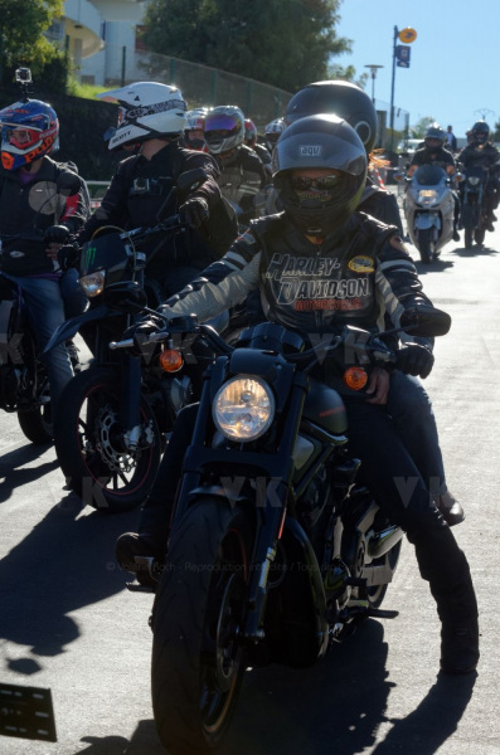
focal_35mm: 105
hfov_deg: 13.0
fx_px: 2199
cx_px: 250
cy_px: 378
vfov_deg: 19.5
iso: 250
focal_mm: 70
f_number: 8
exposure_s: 1/640
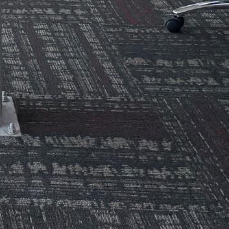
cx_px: -251
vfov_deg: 12.3
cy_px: -247
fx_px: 921
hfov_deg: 12.3
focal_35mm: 123
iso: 80
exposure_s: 1/980
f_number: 1.78
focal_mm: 6.76
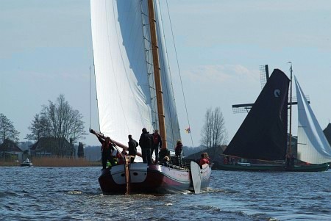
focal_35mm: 203
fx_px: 1868
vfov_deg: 6.8
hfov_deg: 10.1
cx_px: 166
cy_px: 110
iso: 400
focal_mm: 135
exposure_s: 1/1500
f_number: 9.5
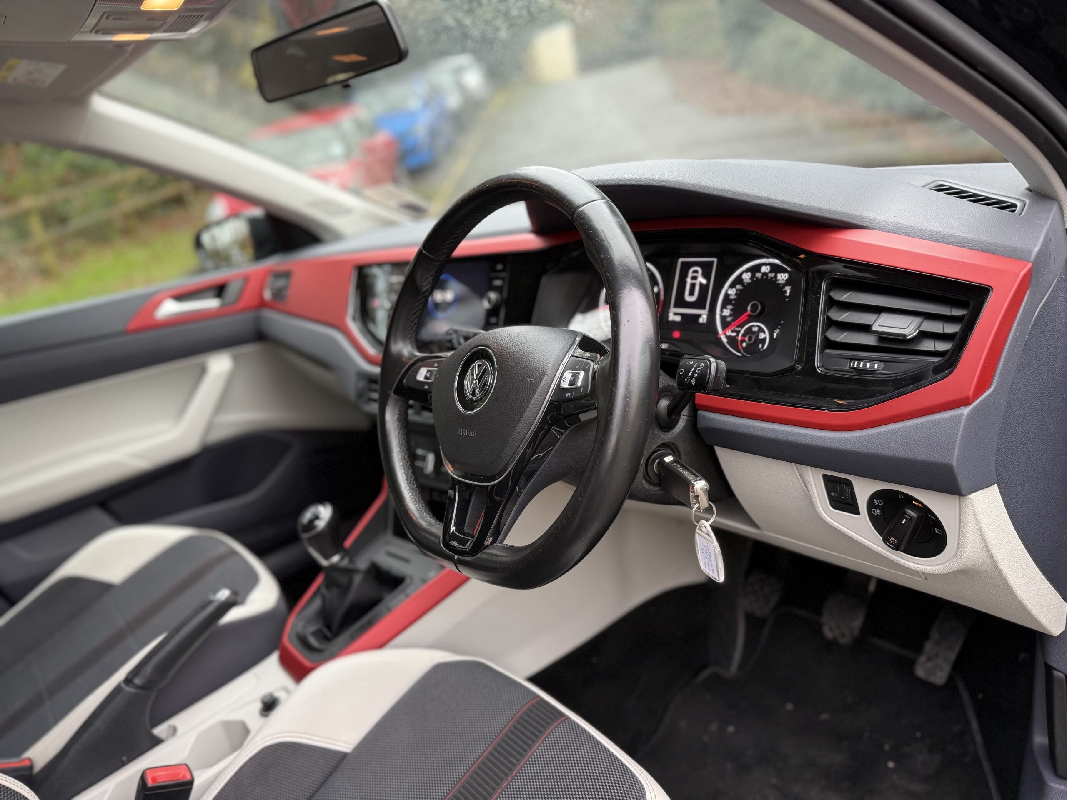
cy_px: 400
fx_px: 740
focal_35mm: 24
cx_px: 534
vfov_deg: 56.8
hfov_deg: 71.6
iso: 200
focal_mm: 6.76
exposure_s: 1/121
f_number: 1.78
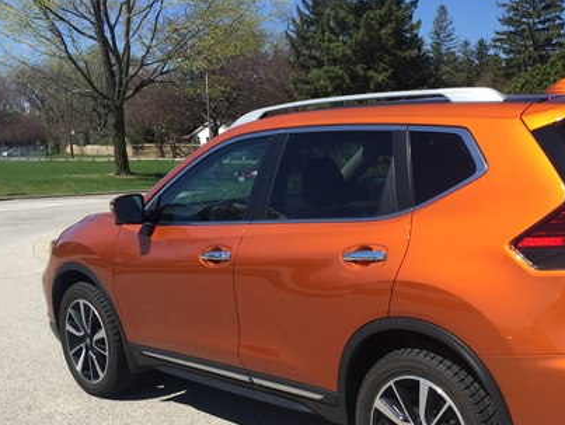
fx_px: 751
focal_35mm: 46
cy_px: 302
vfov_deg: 31.2
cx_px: 433
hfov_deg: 39.9
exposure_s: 1/1799
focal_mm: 4.15
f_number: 2.2
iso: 32
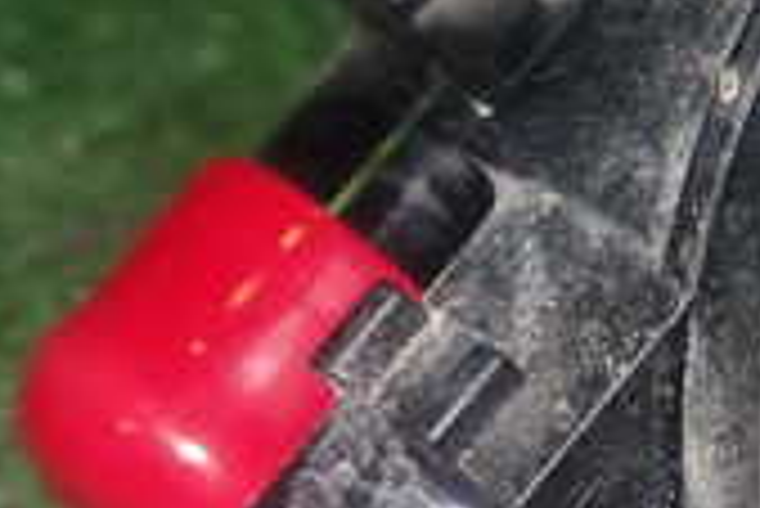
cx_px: 1124
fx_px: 3423
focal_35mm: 162
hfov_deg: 12.1
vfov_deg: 8.5
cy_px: 450
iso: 400
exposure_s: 1/40
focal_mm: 7.84
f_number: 9
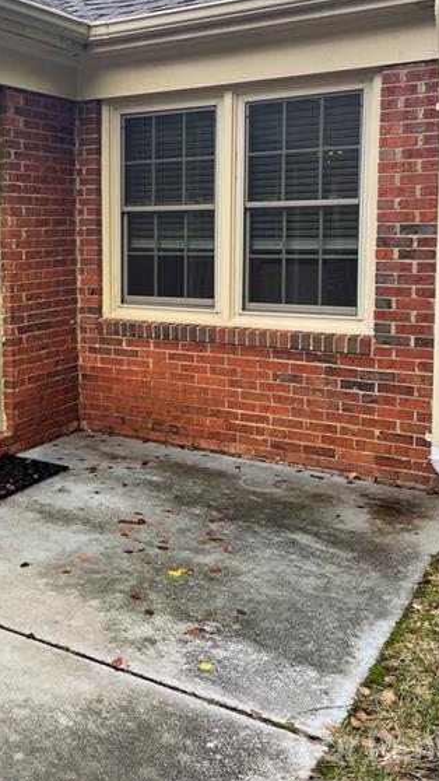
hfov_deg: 29.5
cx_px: 64
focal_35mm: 39
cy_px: 307
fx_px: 807
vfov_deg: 51.2
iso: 32
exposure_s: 1/300
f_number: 1.6
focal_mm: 4.2
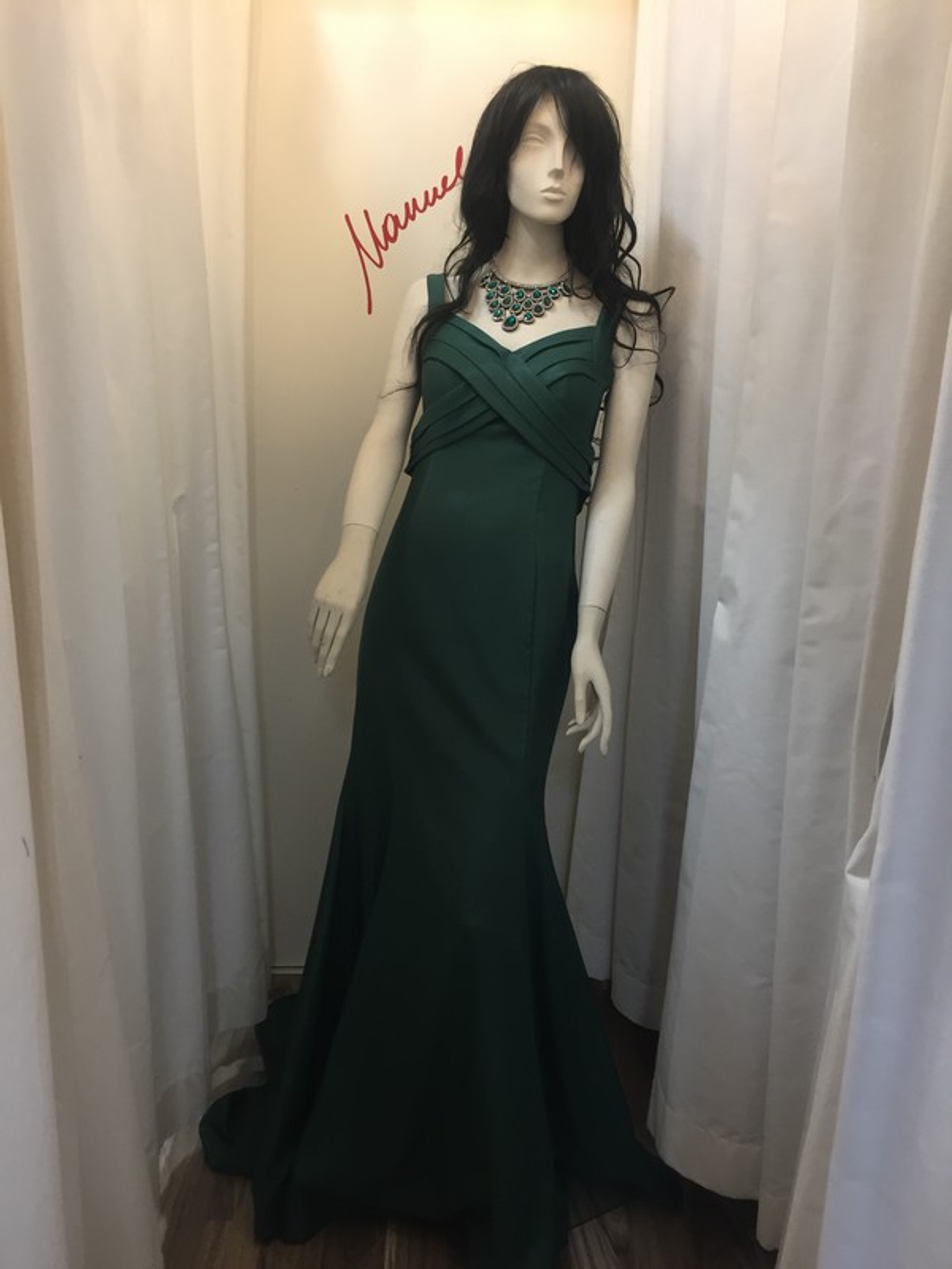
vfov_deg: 61.7
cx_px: 476
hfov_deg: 48.2
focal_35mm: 29
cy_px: 634
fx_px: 1063
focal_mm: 4.15
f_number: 2.2
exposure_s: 1/33
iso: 100
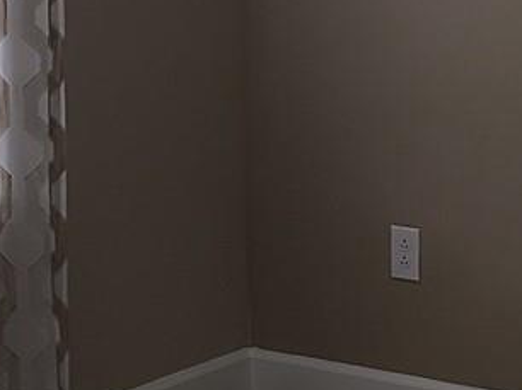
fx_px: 2049
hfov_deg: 14.5
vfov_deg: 10.8
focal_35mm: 136
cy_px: -22
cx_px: 273
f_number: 1.8
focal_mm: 5.4
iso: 50
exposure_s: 1/60
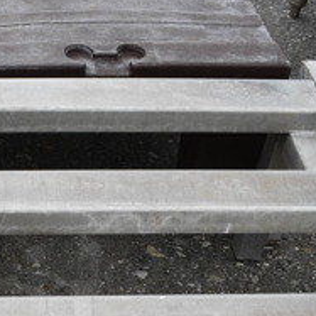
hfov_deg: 22.0
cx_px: -17
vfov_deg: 22.1
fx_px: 775
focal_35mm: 75
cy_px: 323
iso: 200
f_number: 6.3
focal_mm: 18
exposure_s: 1/200
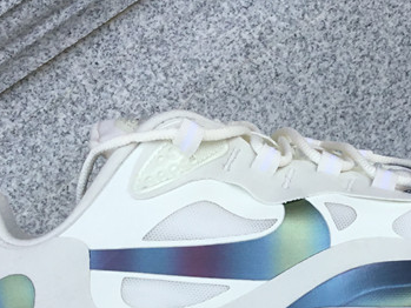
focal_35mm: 80
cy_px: 255
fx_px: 950
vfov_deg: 18.2
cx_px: 284
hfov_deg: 24.3
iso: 25
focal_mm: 3.3
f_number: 2.4
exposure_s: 1/512
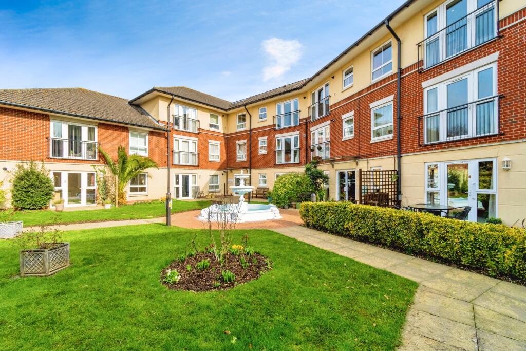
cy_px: 176
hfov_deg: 100.4
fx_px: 219
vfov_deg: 77.3
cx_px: 263
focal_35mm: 15
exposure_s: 1/1600
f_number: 7.1
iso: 400
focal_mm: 10
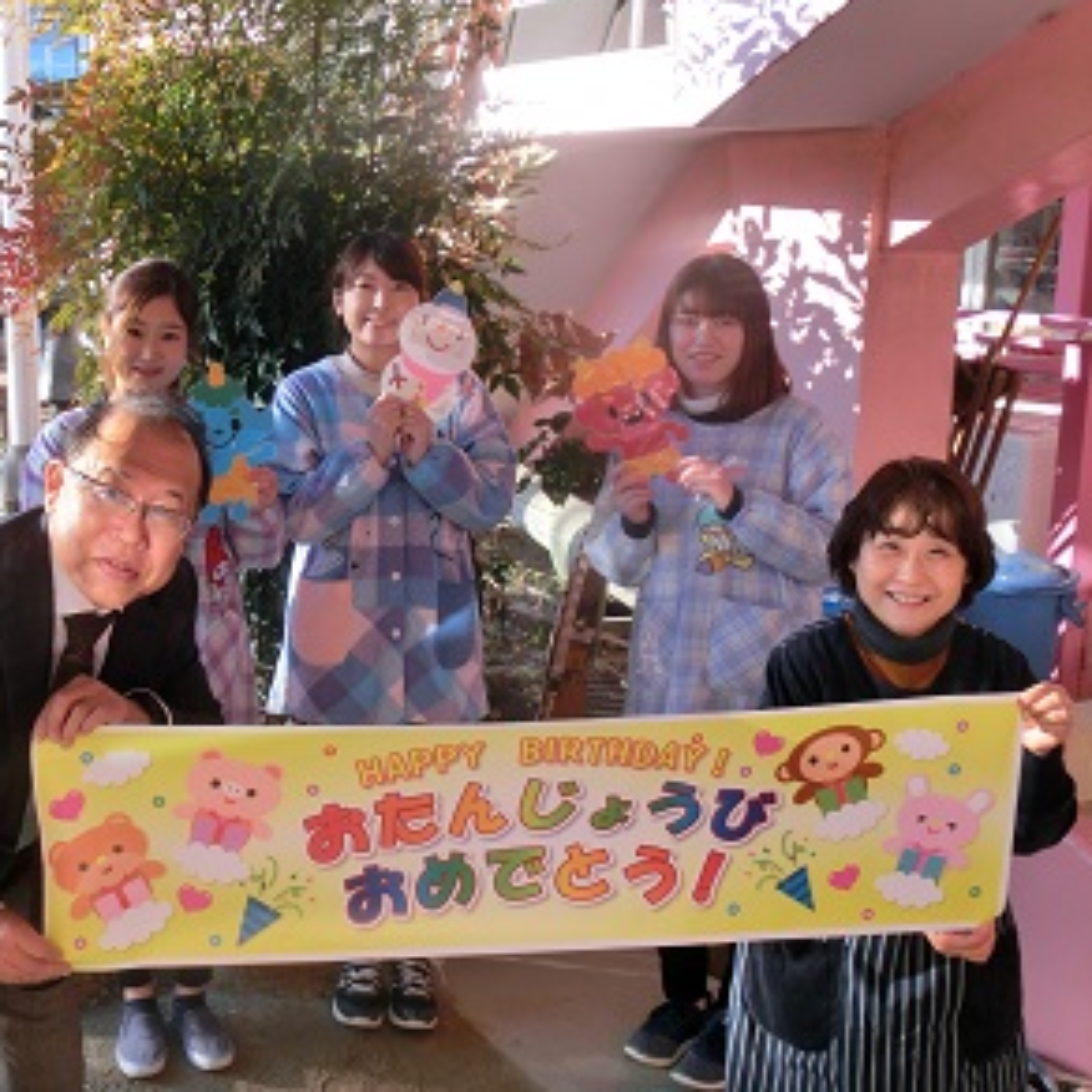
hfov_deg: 36.5
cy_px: 542
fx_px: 1642
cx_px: 374
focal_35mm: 46
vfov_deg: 36.8
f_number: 3.9
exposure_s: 1/160
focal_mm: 6.67
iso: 80
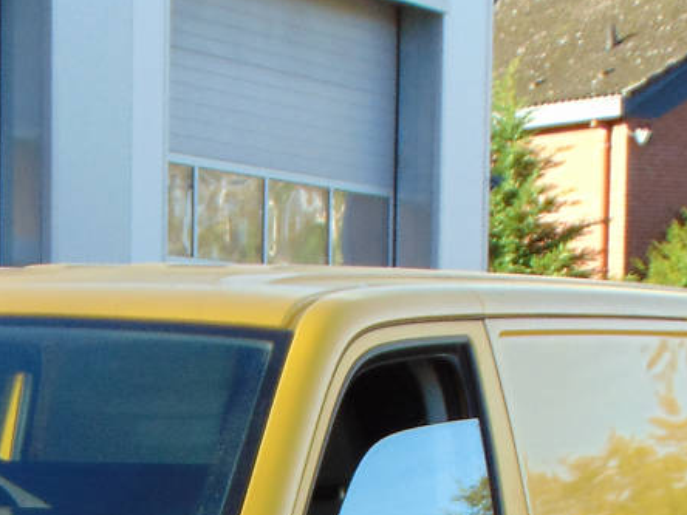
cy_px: 909
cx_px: -77
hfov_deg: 10.8
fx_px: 3572
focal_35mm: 180
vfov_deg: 8.0
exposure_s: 1/200
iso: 80
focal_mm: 9
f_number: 3.5
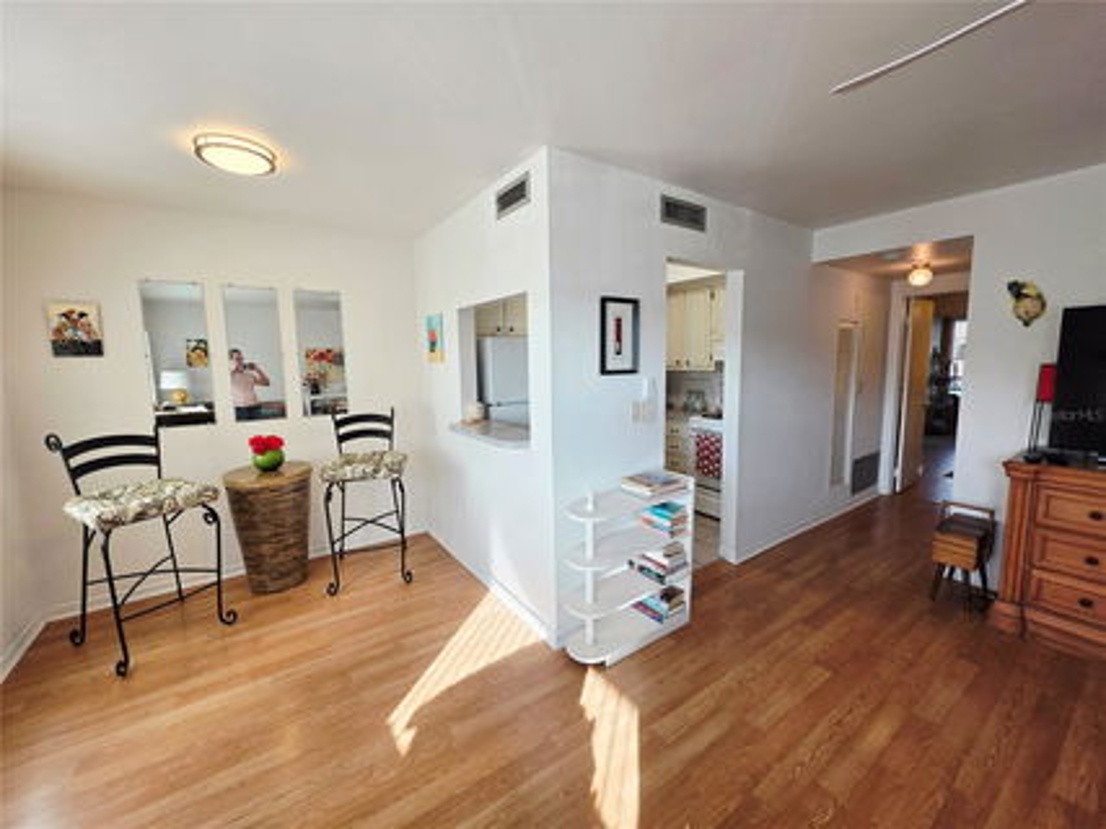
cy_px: 414
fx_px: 415
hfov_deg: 106.2
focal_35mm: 13
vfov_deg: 89.9
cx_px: 553
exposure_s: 1/120
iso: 50
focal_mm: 2.2
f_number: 1.9
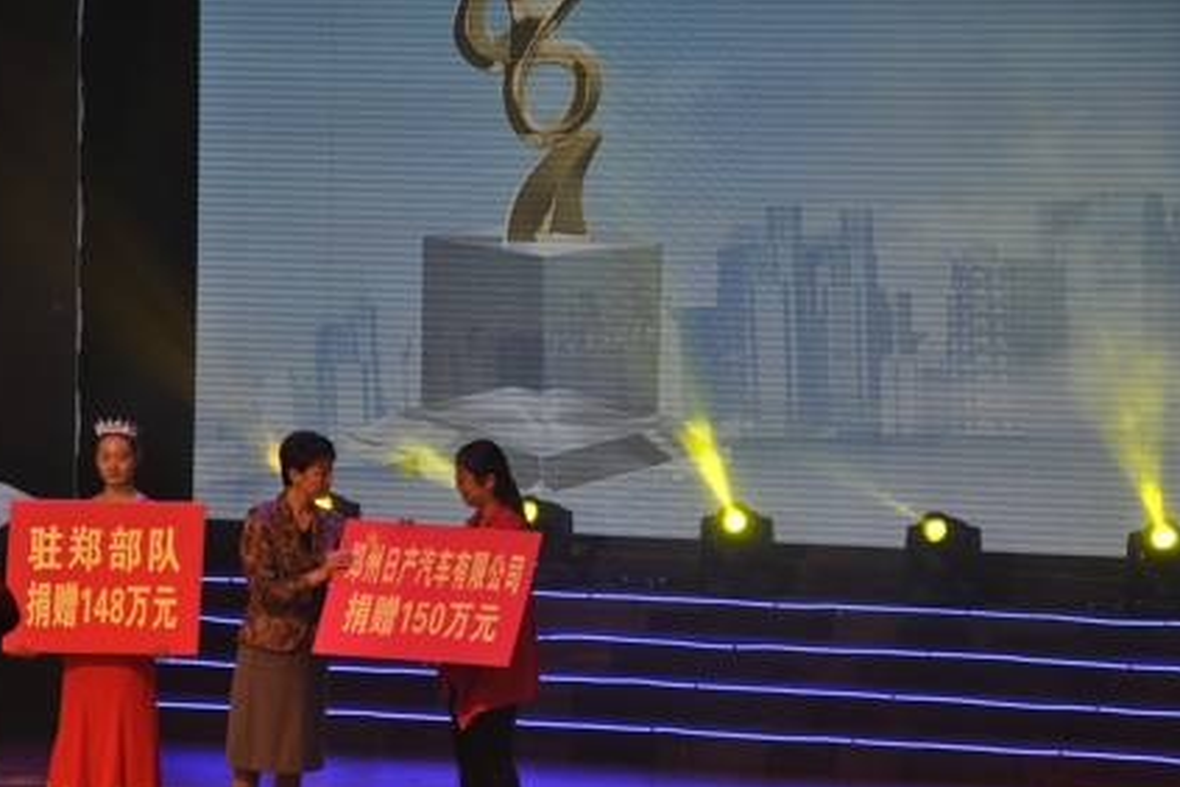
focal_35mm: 205
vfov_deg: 6.7
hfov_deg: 10.1
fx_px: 6707
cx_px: 547
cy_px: 507
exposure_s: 1/125
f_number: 5.6
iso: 320
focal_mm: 105
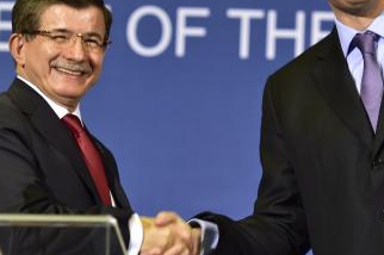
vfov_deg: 5.1
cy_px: 67
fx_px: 2856
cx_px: 181
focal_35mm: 268
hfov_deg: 7.7
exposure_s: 1/125
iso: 800
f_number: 3.5
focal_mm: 135
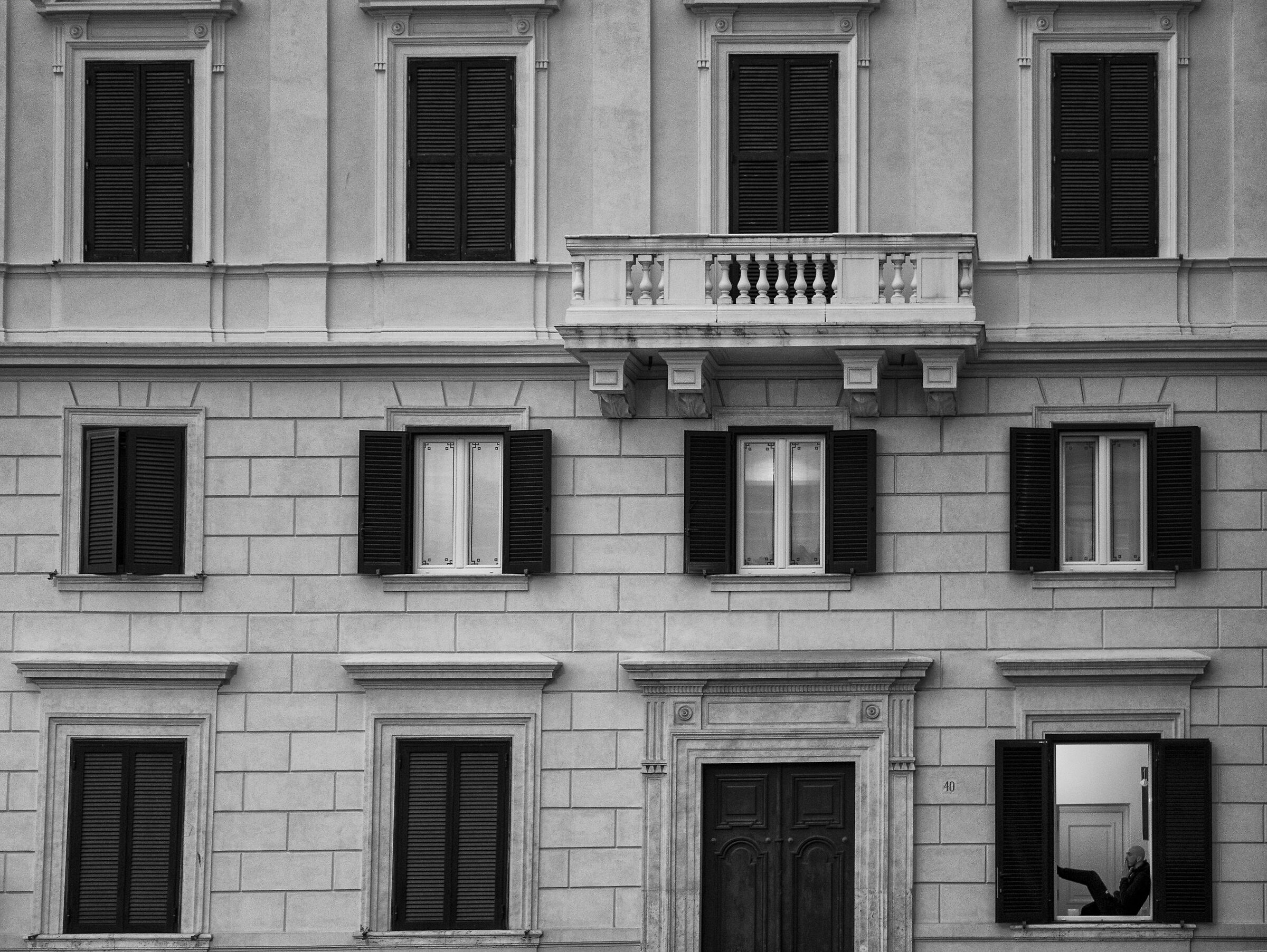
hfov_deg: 38.2
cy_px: 476
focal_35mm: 50
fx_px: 1832
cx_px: 634
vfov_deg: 29.2
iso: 800
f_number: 1.7
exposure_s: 1/50
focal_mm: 25
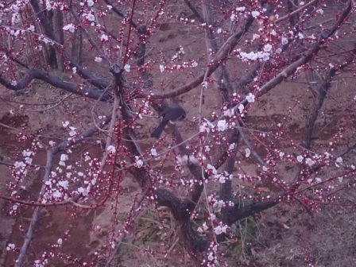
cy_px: 134
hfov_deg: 19.6
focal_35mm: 100
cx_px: 178
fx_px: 1028
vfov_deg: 14.8
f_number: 4.9
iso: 1600
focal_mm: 18
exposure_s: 1/10
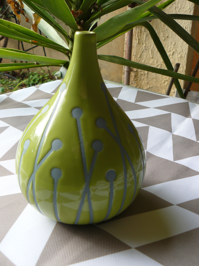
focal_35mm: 36
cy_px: 133
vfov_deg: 51.4
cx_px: 100
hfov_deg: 39.7
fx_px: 276
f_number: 3.2
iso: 100
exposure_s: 1/100
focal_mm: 6
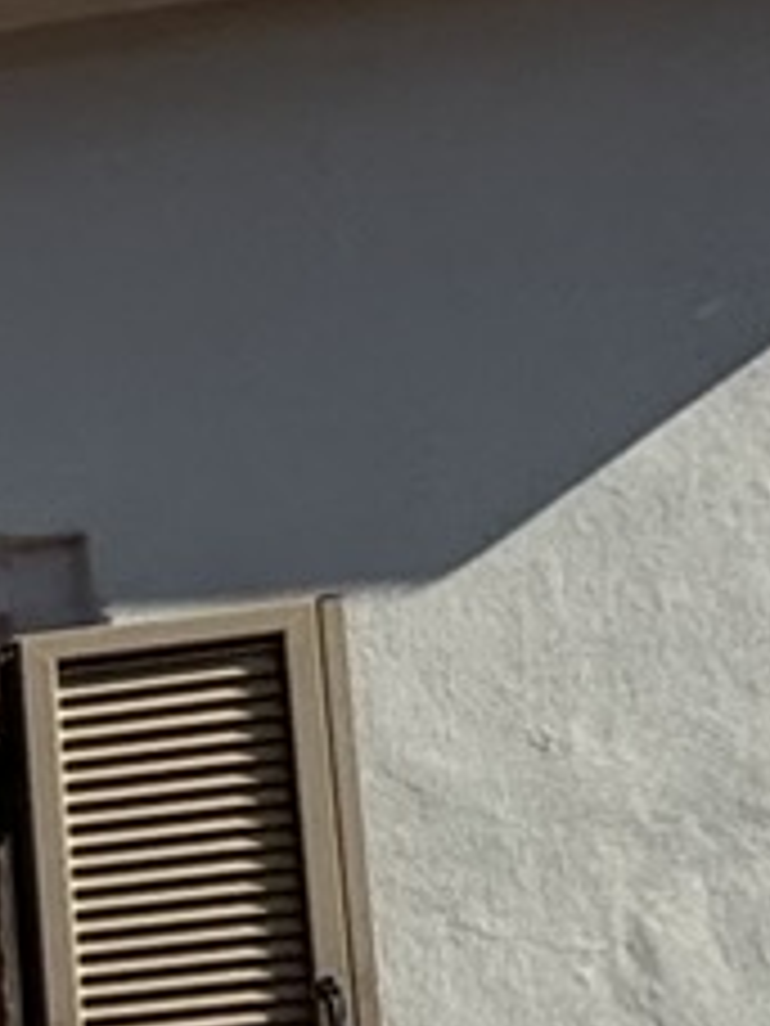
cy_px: 2480
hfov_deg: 7.5
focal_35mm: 126
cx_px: -2472
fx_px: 3737
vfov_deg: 12.3
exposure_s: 1/1880
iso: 50
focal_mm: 2.22
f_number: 2.2
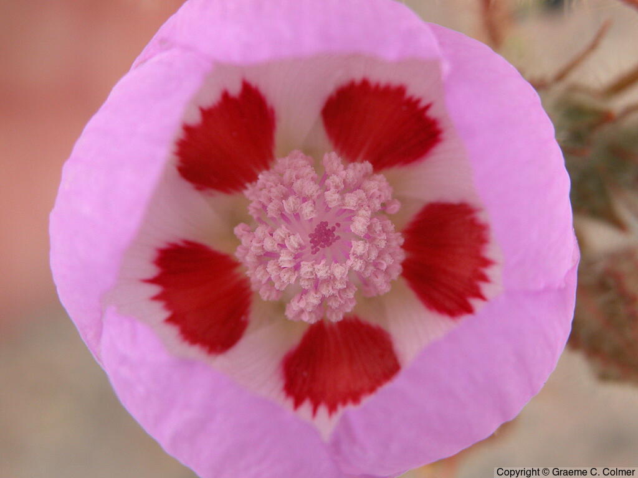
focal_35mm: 106
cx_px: 319
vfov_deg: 14.0
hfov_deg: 18.5
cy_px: 239
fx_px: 1954
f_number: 4.6
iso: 100
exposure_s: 1/164
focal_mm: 27.3
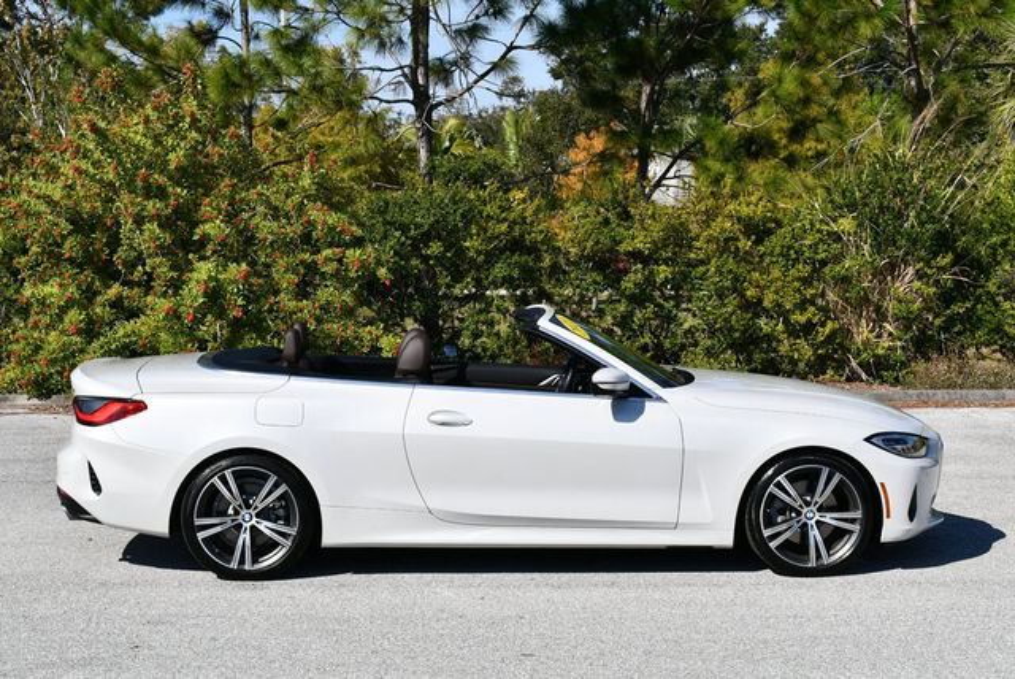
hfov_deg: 29.6
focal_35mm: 68
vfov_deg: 20.1
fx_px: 1919
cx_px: 508
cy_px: 340
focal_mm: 34
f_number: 9
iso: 100
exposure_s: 1/320
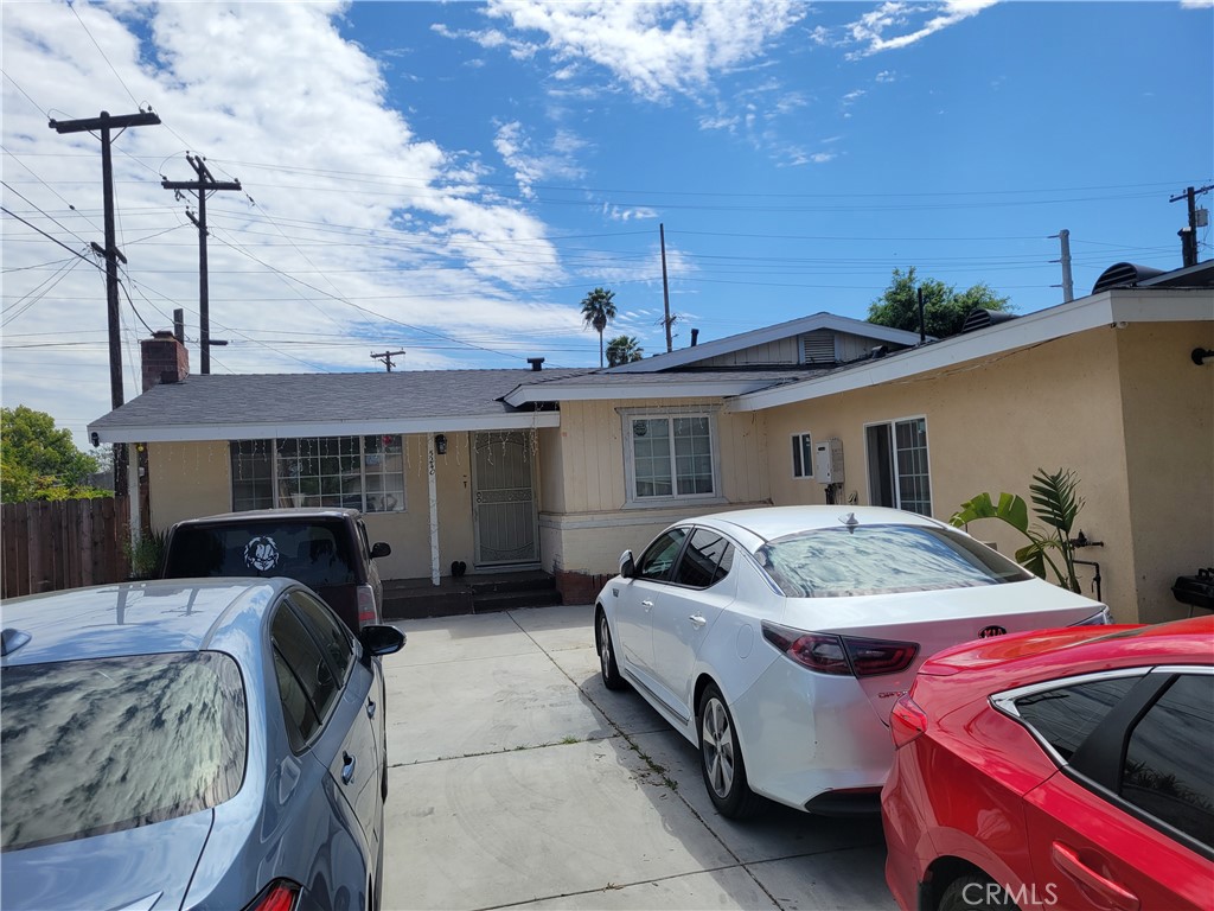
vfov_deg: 53.1
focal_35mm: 26
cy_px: 456
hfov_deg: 67.3
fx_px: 912
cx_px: 607
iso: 40
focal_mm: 5.4
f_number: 1.8
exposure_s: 1/3309
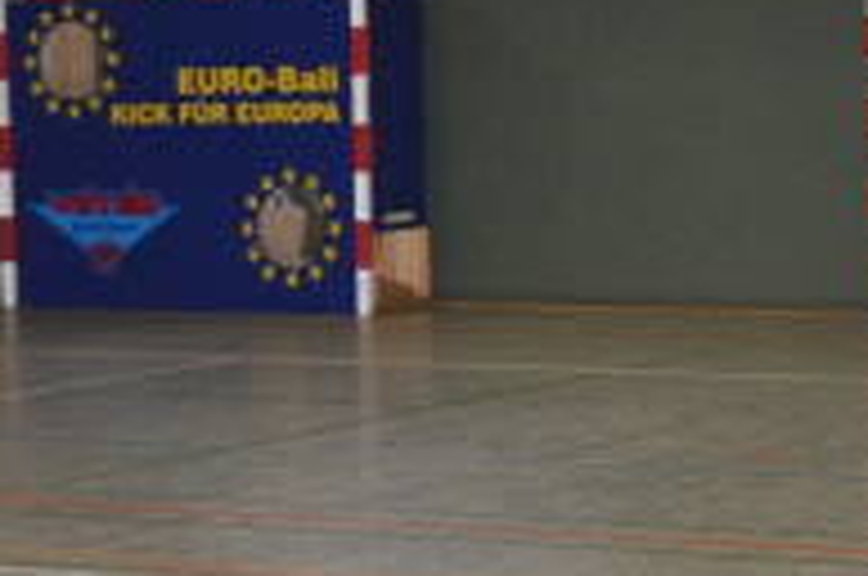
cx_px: 756
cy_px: 281
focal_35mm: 139
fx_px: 3346
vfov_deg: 9.8
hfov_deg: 14.6
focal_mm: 28
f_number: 4
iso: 800
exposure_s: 1/60
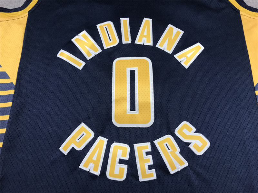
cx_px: 129
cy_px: 96
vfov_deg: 49.7
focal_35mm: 28
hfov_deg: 63.4
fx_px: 209
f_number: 1.8
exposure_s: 1/100
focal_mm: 3.99
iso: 32
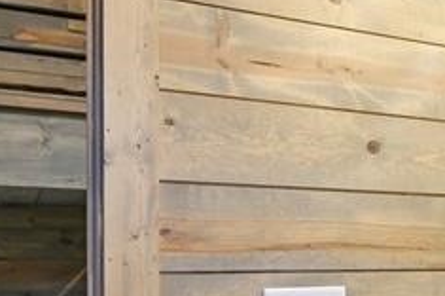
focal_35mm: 61
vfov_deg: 21.8
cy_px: 258
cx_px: 537
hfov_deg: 28.5
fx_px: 753
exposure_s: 1/60
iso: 640
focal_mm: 14
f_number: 4
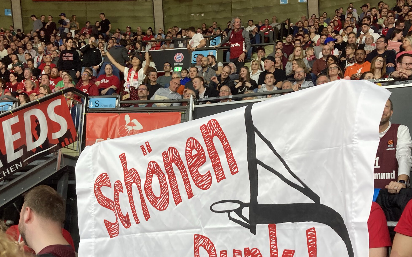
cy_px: 184
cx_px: 203
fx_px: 438
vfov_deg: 32.3
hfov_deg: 50.4
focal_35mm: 39
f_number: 1.8
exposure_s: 1/100
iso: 80
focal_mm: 3.99
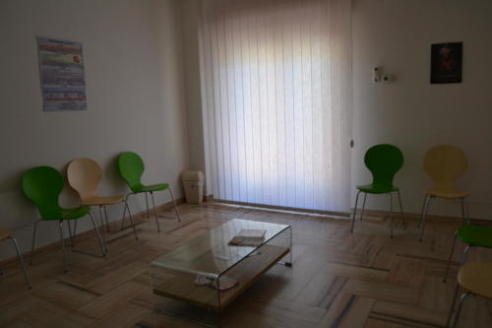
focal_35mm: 27
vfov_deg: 47.9
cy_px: 164
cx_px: 246
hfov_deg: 67.4
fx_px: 369
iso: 400
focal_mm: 18
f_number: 5.6
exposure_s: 1/125
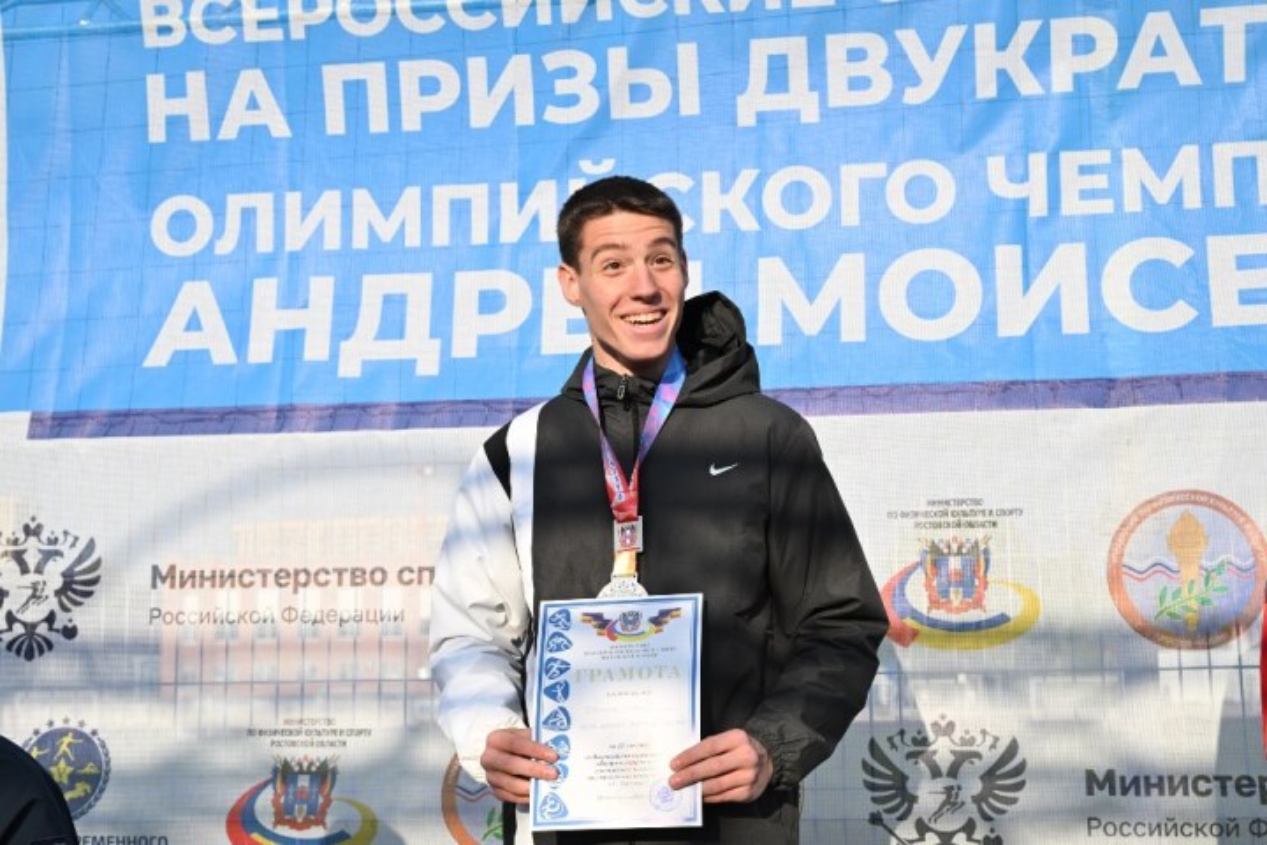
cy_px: 422
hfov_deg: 41.9
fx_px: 1654
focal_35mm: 47
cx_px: 634
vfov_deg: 28.6
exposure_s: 1/800
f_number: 5.6
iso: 200
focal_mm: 47
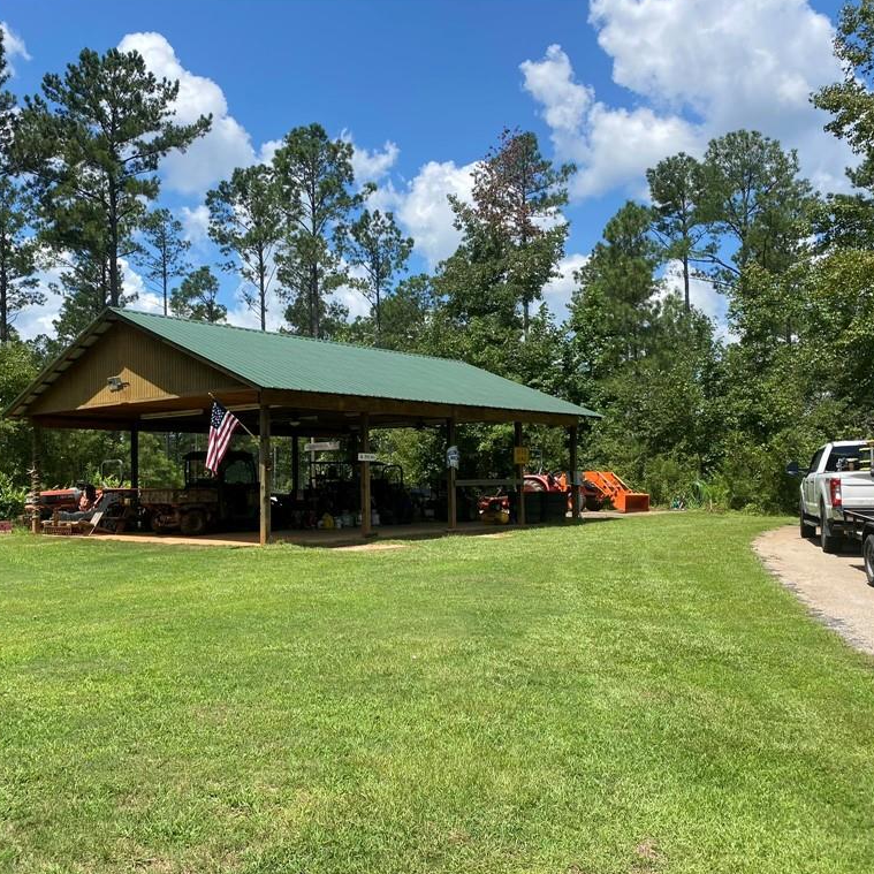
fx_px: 886
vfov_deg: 52.5
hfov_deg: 52.3
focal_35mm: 31
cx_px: 374
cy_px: 434
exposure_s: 1/2315
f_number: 1.8
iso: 32
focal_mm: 4.25
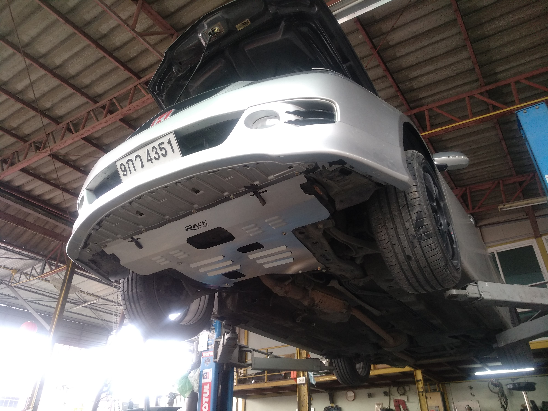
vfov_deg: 61.1
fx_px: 348
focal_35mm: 22
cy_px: 206
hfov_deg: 76.4
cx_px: 274
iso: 250
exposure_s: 1/50
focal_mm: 3.81
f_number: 2.2
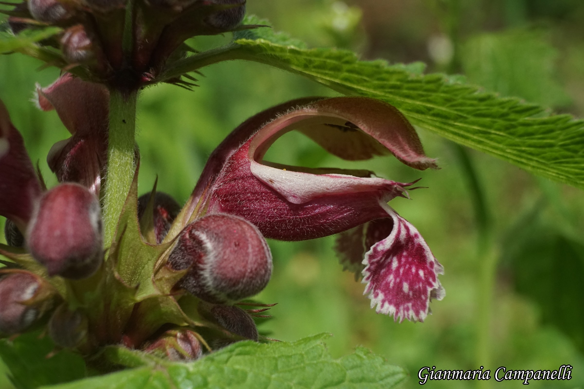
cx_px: 292
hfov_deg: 28.8
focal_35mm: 70
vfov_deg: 19.5
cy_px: 194
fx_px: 1135
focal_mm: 70
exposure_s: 1/400
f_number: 18
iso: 2000
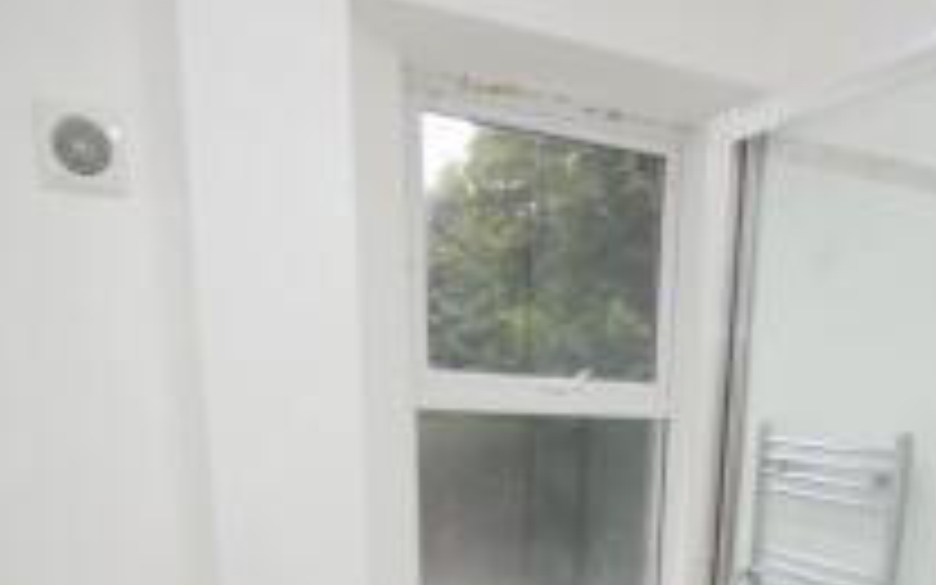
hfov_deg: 53.5
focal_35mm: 35
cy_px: 641
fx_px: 893
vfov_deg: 32.1
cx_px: 670
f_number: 5.6
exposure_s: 1/125
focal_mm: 10
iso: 800
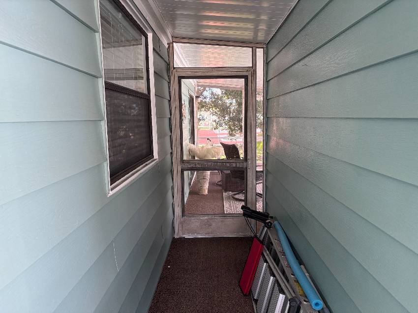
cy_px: 156
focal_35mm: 26
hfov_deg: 67.3
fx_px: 314
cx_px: 209
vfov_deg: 53.0
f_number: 1.6
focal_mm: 5.96
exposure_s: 1/109
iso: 125
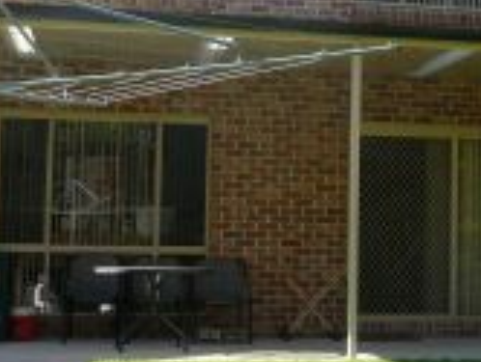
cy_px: 153
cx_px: 484
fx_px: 1238
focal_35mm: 89
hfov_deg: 21.2
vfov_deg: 16.6
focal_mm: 5.5
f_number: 4
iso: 100
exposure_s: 1/200
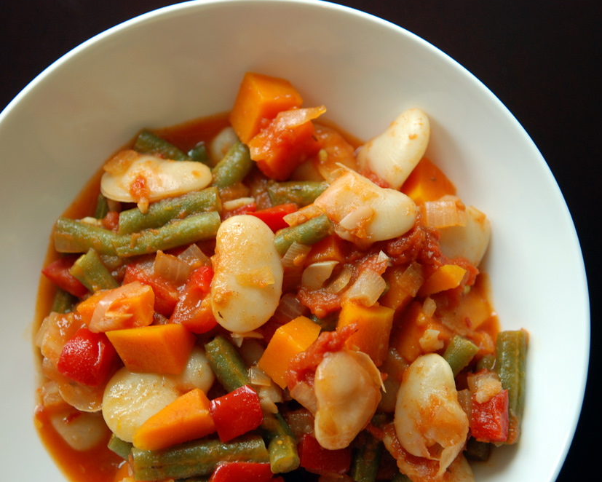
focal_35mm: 75
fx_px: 1337
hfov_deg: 25.4
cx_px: 259
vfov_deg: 20.4
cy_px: 239
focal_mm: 44
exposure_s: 1/13
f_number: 2.8
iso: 250
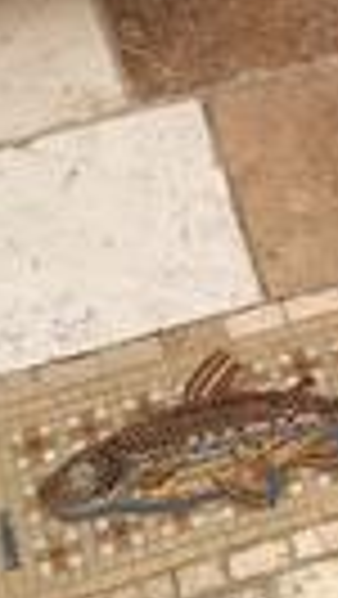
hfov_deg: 11.0
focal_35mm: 107
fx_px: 1702
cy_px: 144
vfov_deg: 19.8
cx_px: 451
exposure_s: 1/50
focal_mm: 4.15
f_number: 2.2
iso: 32
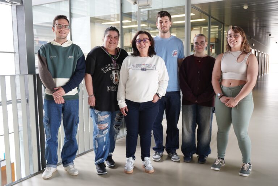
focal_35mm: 33
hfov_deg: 57.2
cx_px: 139
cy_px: 93
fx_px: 255
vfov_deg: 40.0
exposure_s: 1/40
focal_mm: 22
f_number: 4
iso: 250
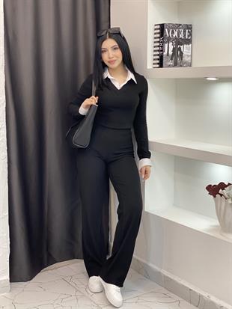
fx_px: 464
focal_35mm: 52
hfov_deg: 28.0
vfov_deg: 36.8
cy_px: 154
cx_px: 116
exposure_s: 1/100
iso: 125
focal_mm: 6
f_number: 2
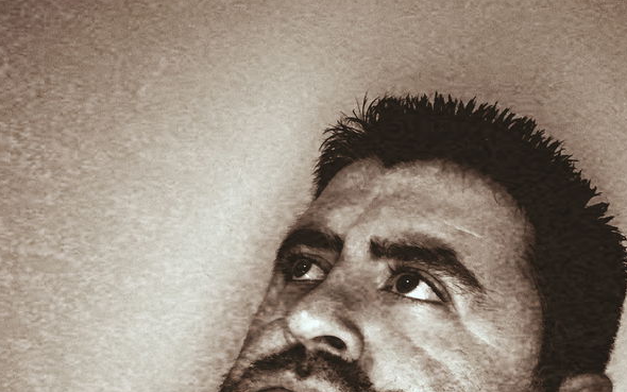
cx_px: 314
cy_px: 302
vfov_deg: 27.6
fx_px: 786
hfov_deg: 43.5
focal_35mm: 46
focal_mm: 2.87
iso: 250
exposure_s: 1/30
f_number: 2.2
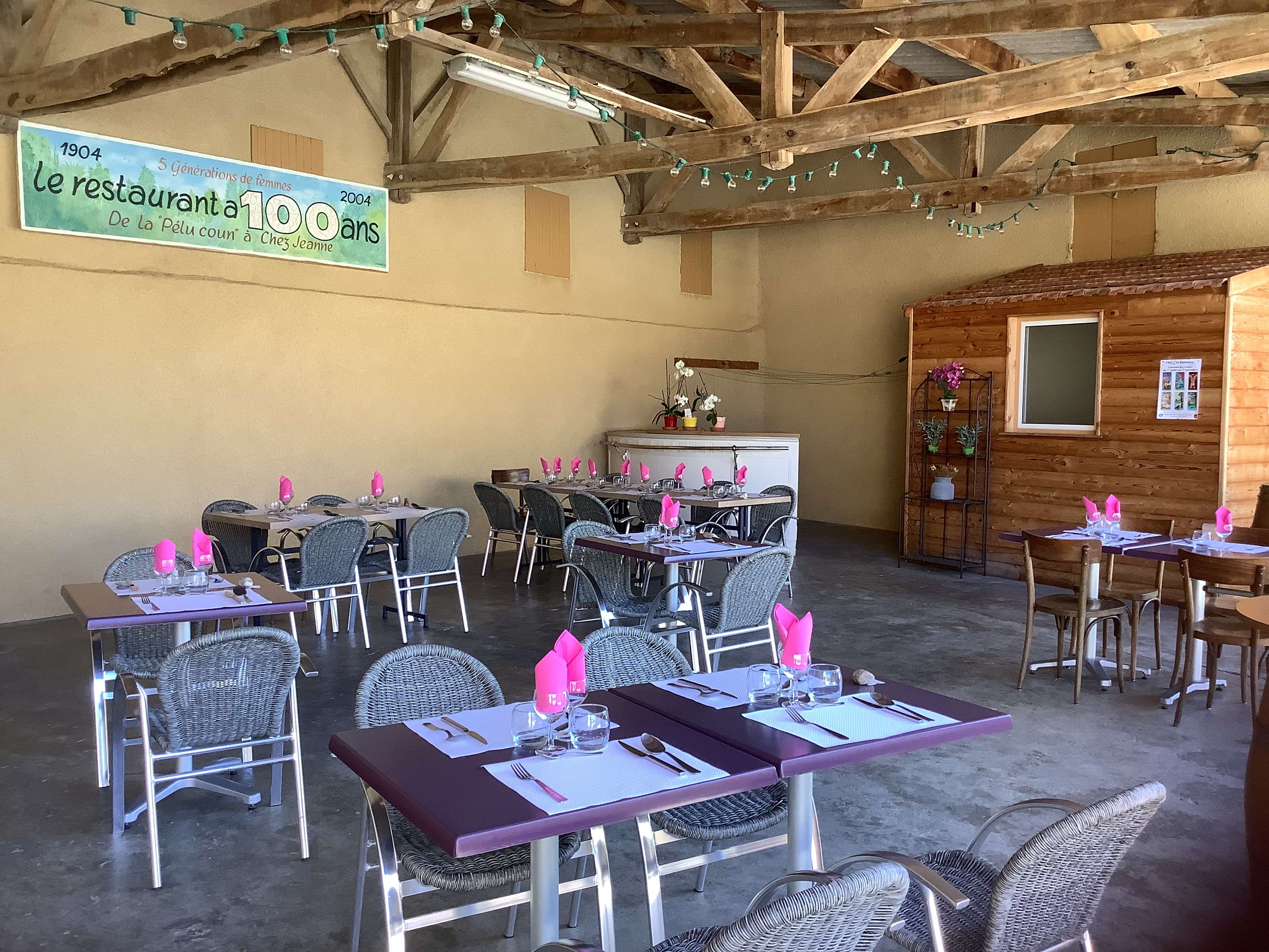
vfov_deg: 45.4
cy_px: 476
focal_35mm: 31
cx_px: 634
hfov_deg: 58.4
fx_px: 1136
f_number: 2.4
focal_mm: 3.3
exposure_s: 1/100
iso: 80
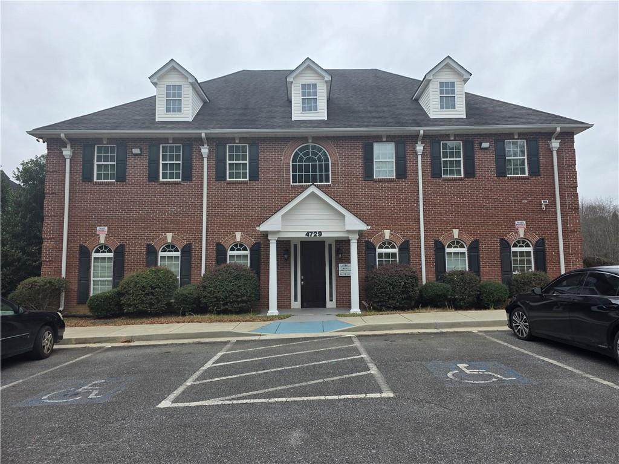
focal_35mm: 23
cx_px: 310
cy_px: 232
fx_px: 411
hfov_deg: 73.9
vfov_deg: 58.9
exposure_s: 1/1297
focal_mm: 6.3
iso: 80
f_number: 1.7
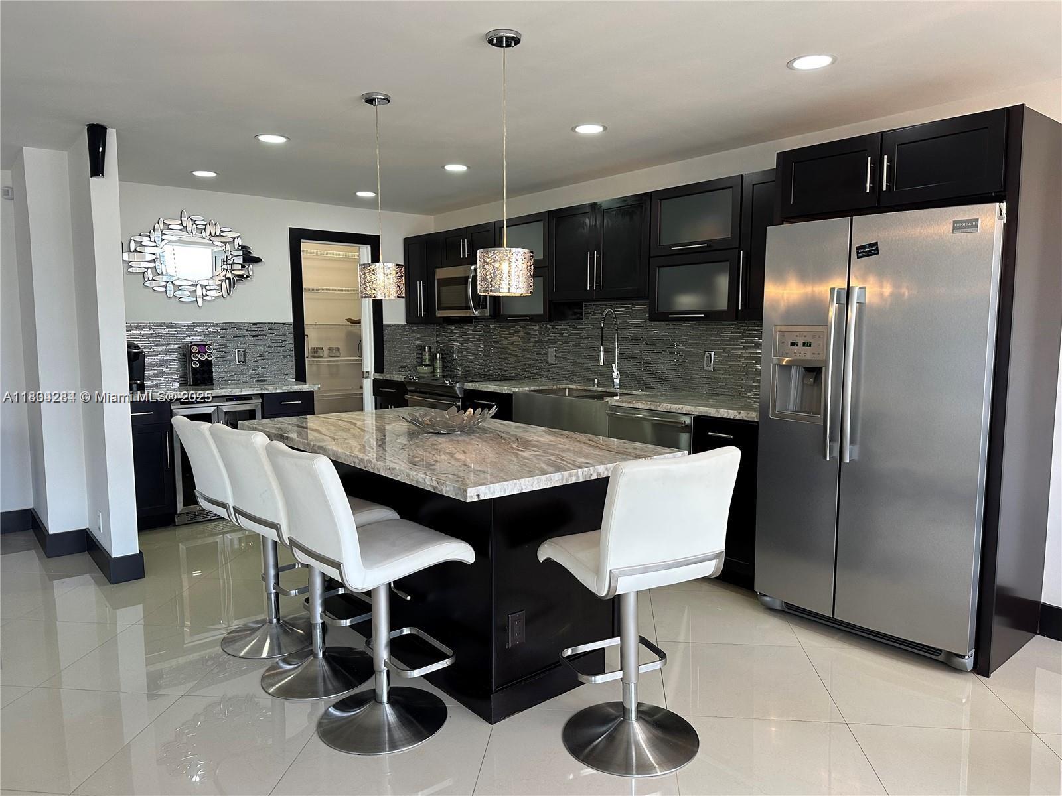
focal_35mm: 24
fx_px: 736
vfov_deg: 56.8
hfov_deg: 71.6
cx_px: 531
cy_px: 398
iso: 160
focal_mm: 6.86
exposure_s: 1/120
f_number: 1.78
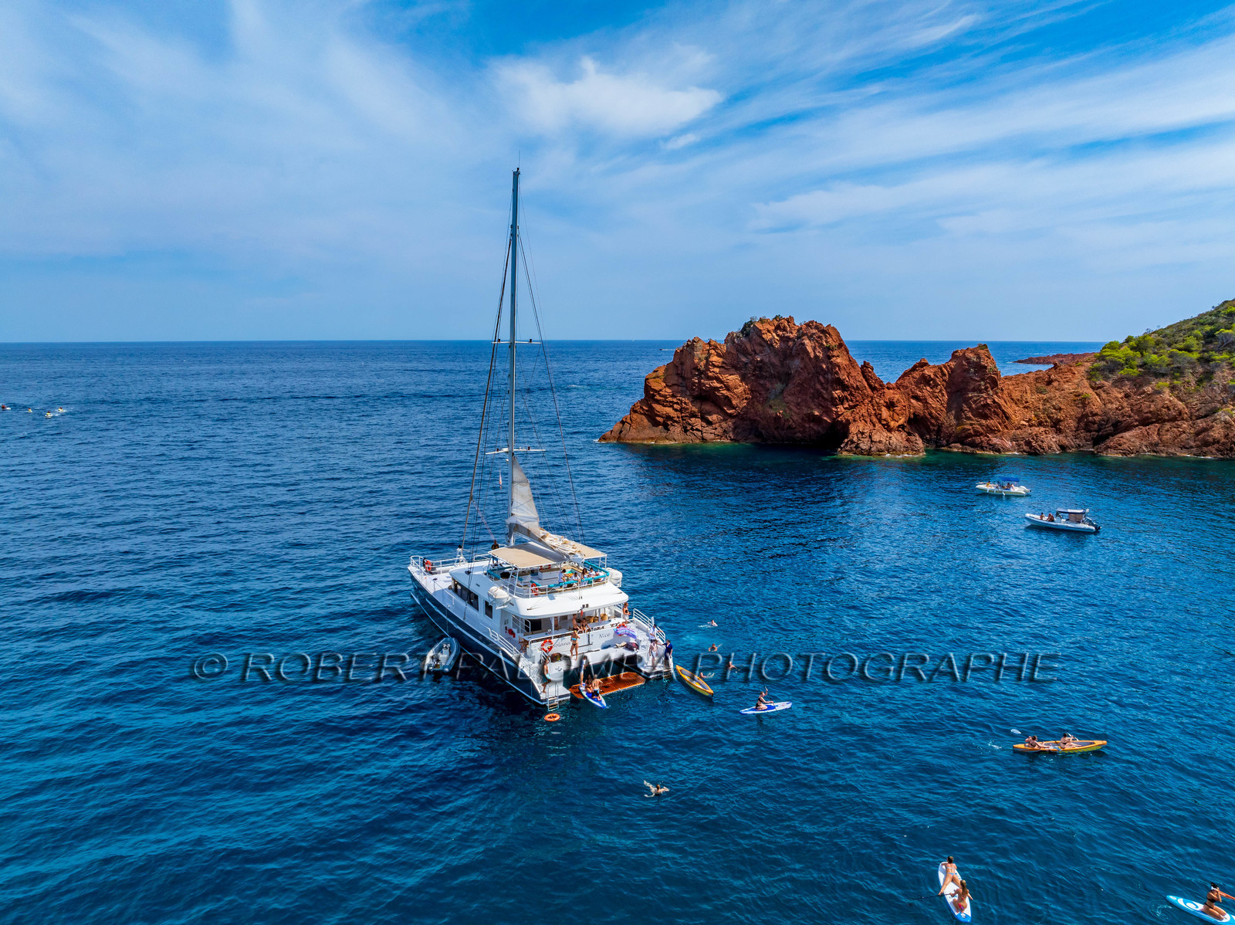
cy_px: 462
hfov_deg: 71.6
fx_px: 856
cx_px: 618
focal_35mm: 24
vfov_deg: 56.8
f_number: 11
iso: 100
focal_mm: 12.3
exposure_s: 1/200
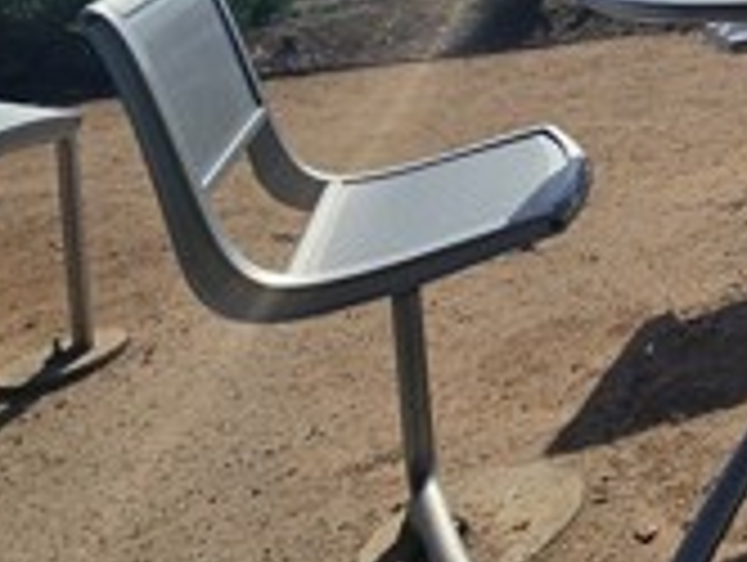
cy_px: -270
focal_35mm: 50
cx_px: 1161
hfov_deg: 26.1
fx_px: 1081
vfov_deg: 23.6
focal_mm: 2.2
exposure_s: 1/8457
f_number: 2.2
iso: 50
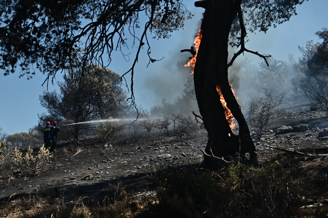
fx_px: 465
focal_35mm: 51
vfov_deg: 26.5
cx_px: 164
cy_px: 109
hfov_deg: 38.9
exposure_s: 1/5000
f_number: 4
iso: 320
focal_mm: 34
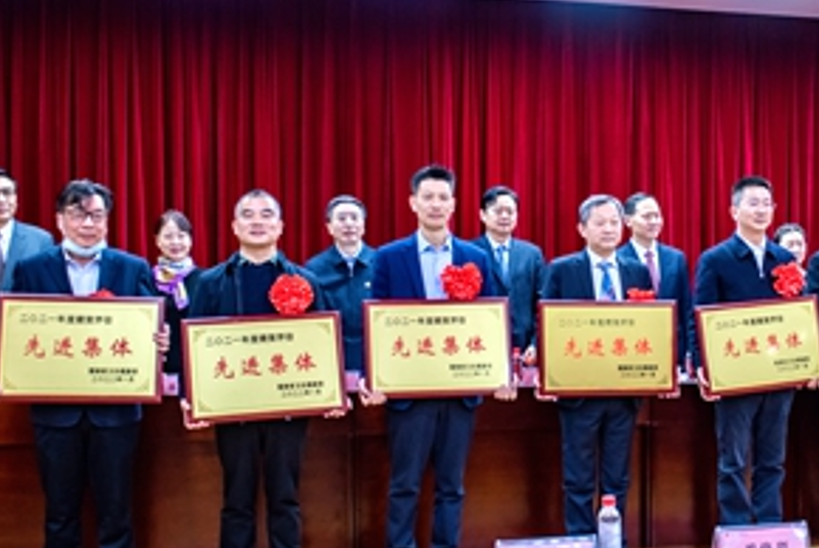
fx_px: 979
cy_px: 227
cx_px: 644
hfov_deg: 43.5
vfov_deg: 31.2
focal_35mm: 43
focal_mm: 24
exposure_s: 1/60
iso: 1000
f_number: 3.5
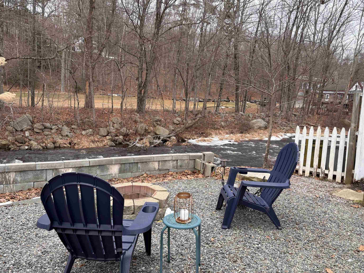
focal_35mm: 26
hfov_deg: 67.3
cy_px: 136
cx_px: 182
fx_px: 273
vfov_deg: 53.1
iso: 40
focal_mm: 5.96
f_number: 1.6
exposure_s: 1/121
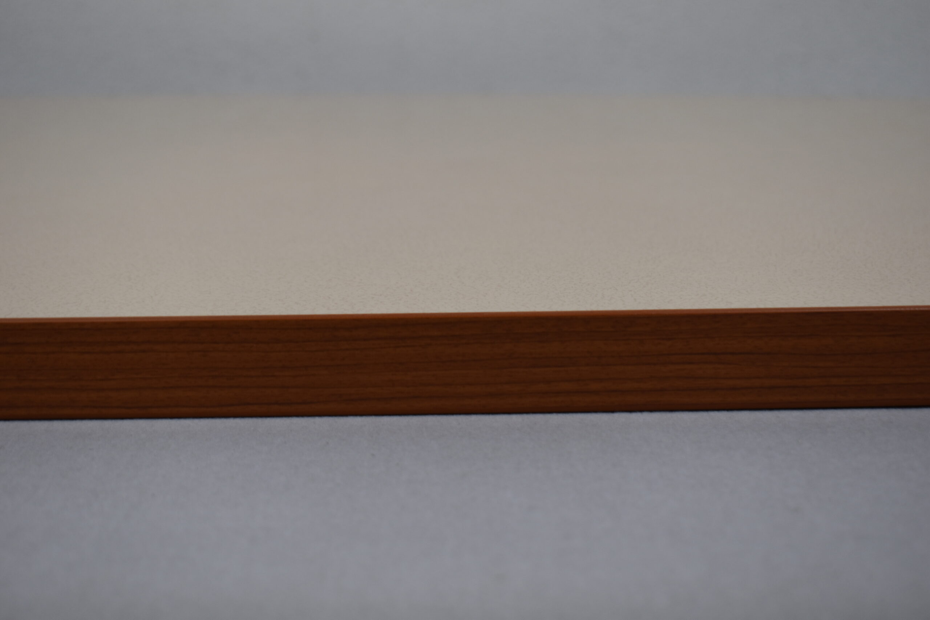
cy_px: 310
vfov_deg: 25.8
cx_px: 465
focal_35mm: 52
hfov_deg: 37.8
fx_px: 1356
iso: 280
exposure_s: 1/125
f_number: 5.6
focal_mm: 35
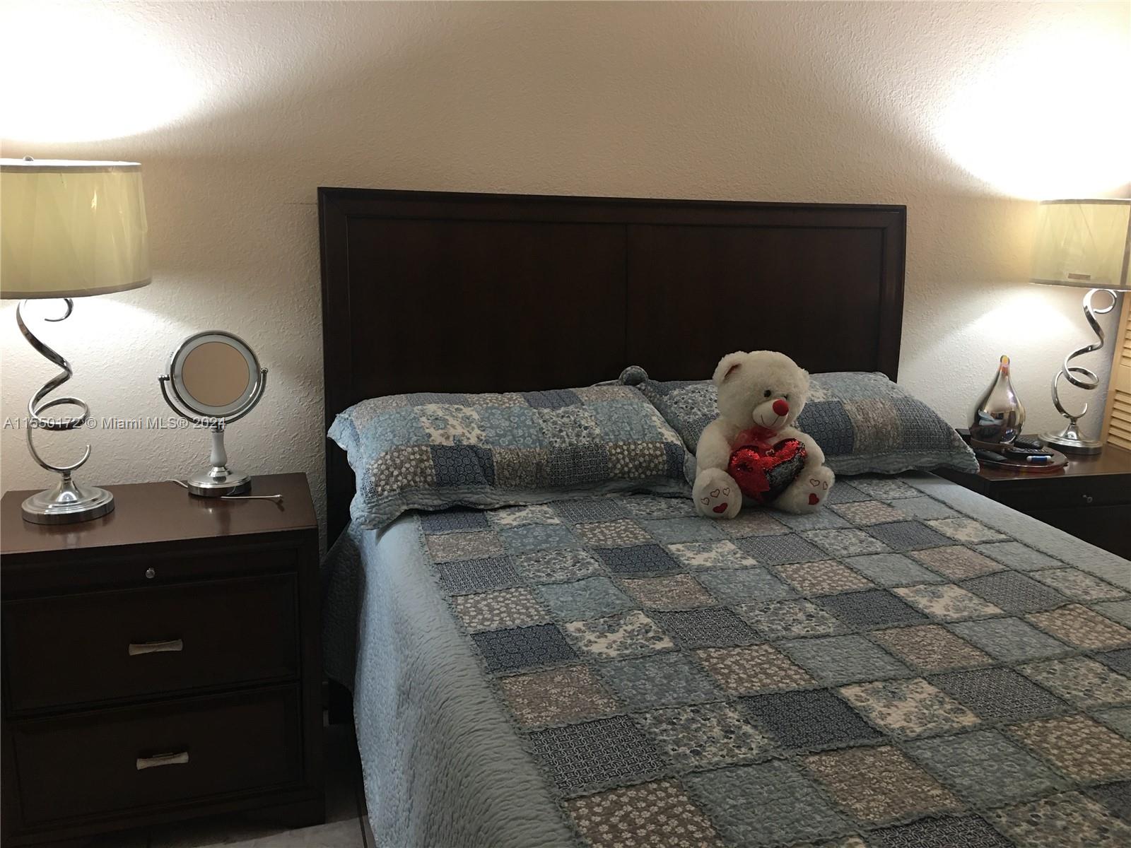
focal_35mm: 29
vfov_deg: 48.2
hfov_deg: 61.7
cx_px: 566
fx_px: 948
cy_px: 424
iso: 50
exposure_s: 1/15
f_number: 2.2
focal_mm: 4.15
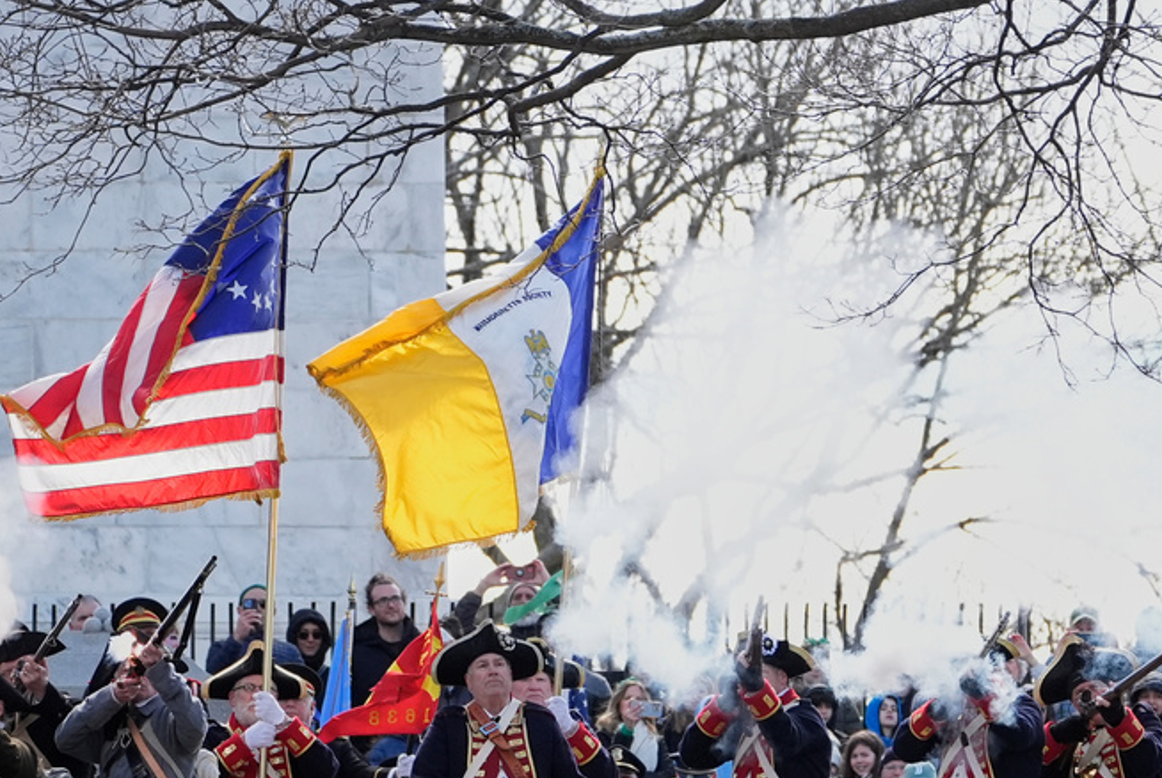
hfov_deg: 4.0
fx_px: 16742
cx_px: 842
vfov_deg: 2.7
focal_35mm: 518
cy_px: 599
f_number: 5.6
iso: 1600
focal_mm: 221
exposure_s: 1/2500
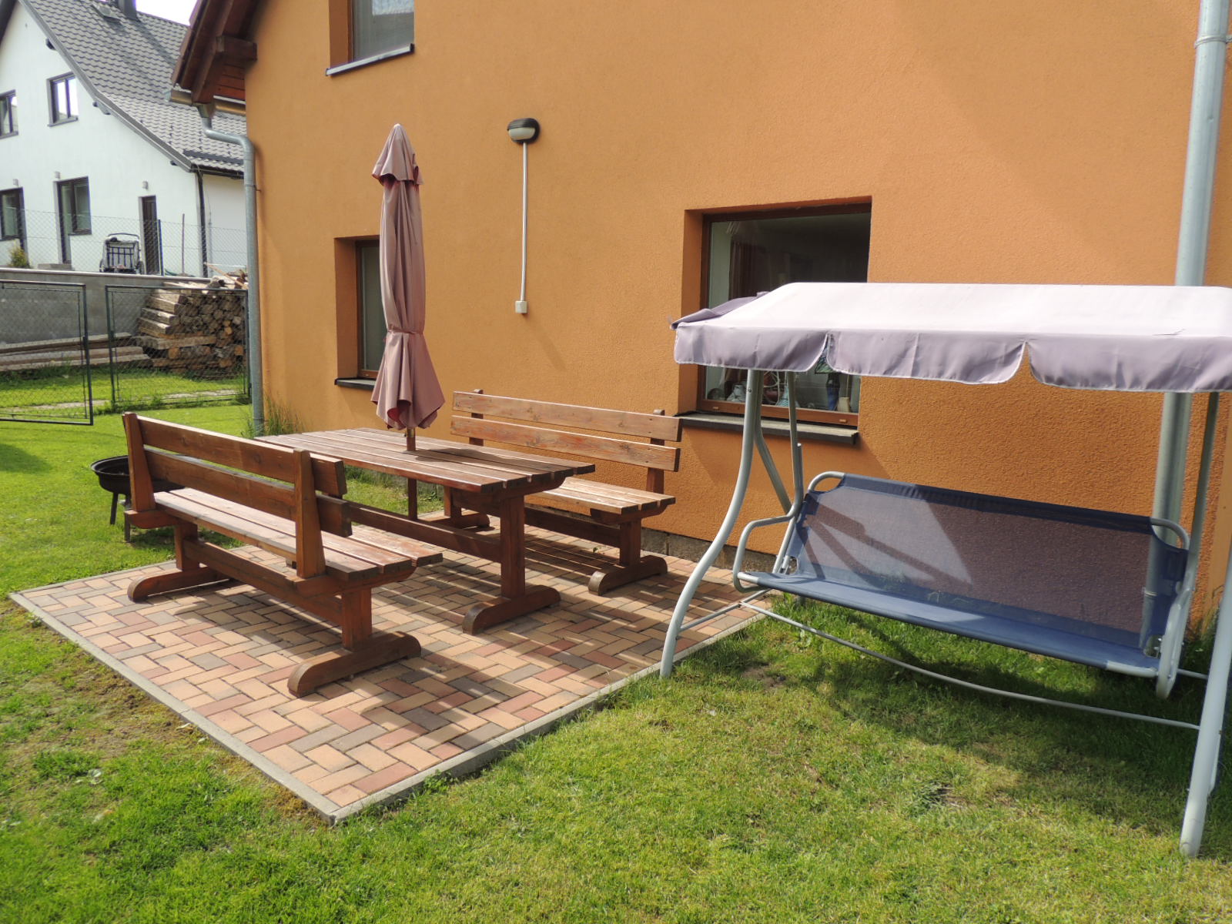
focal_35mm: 24
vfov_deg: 56.8
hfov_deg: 71.6
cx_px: 616
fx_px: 854
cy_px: 462
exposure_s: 1/400
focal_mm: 4.3
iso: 100
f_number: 3
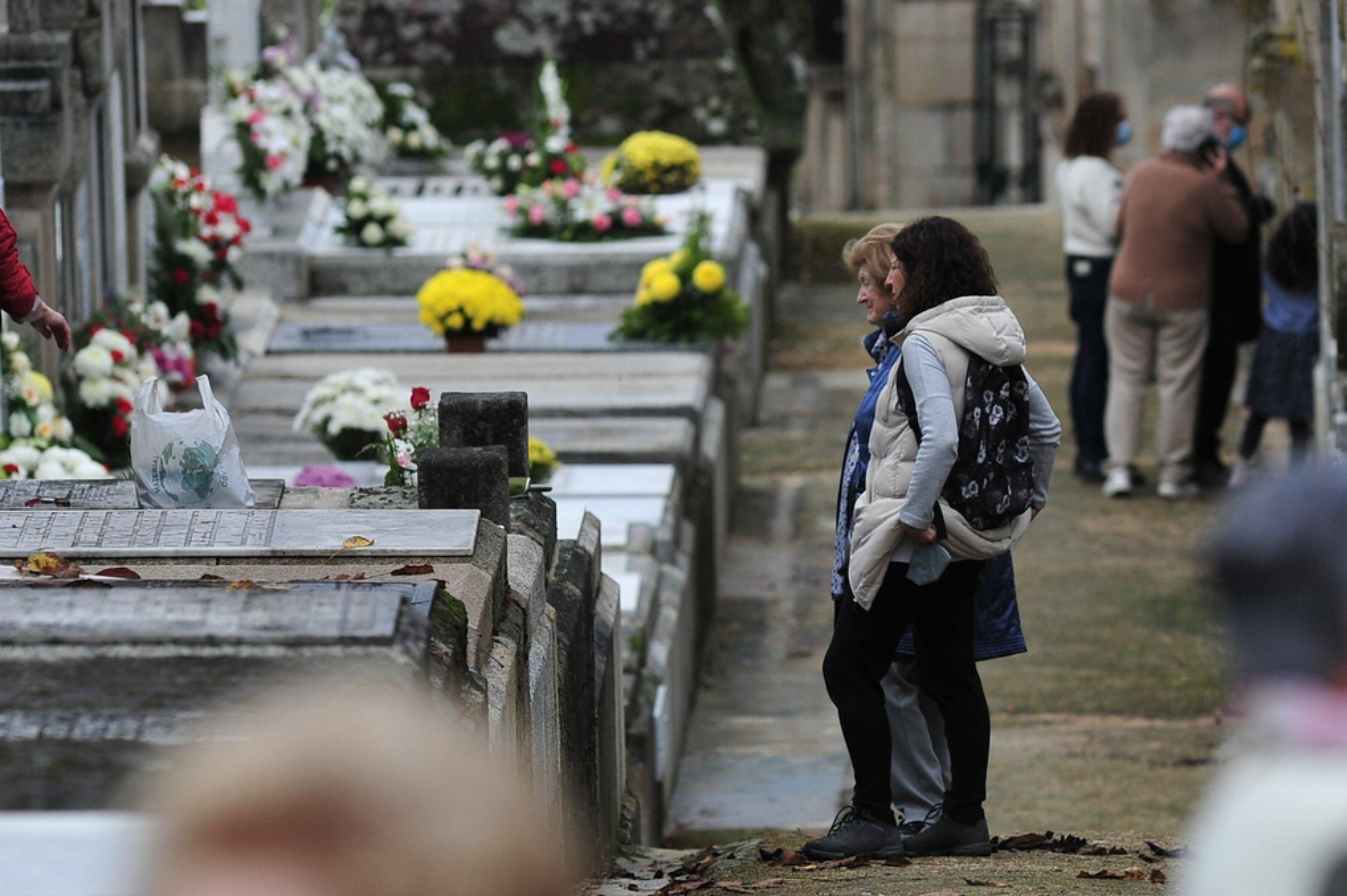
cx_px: 816
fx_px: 17651
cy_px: 636
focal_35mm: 472
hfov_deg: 4.4
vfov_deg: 2.9
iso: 500
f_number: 4.5
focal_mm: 300
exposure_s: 1/1600
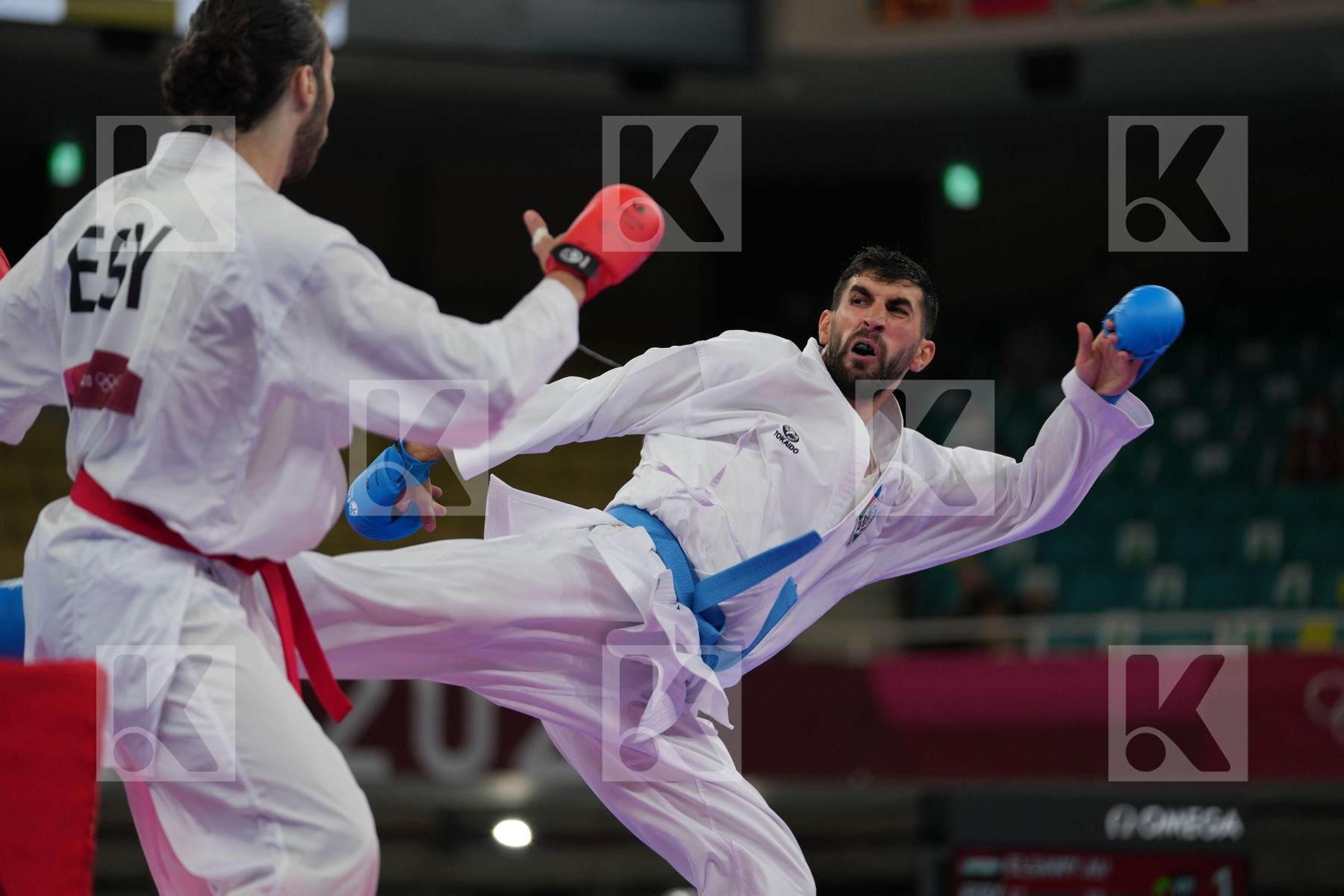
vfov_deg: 9.1
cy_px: 448
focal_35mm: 151
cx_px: 672
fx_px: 5637
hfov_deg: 13.6
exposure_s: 1/1000
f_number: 2.8
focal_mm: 151
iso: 500
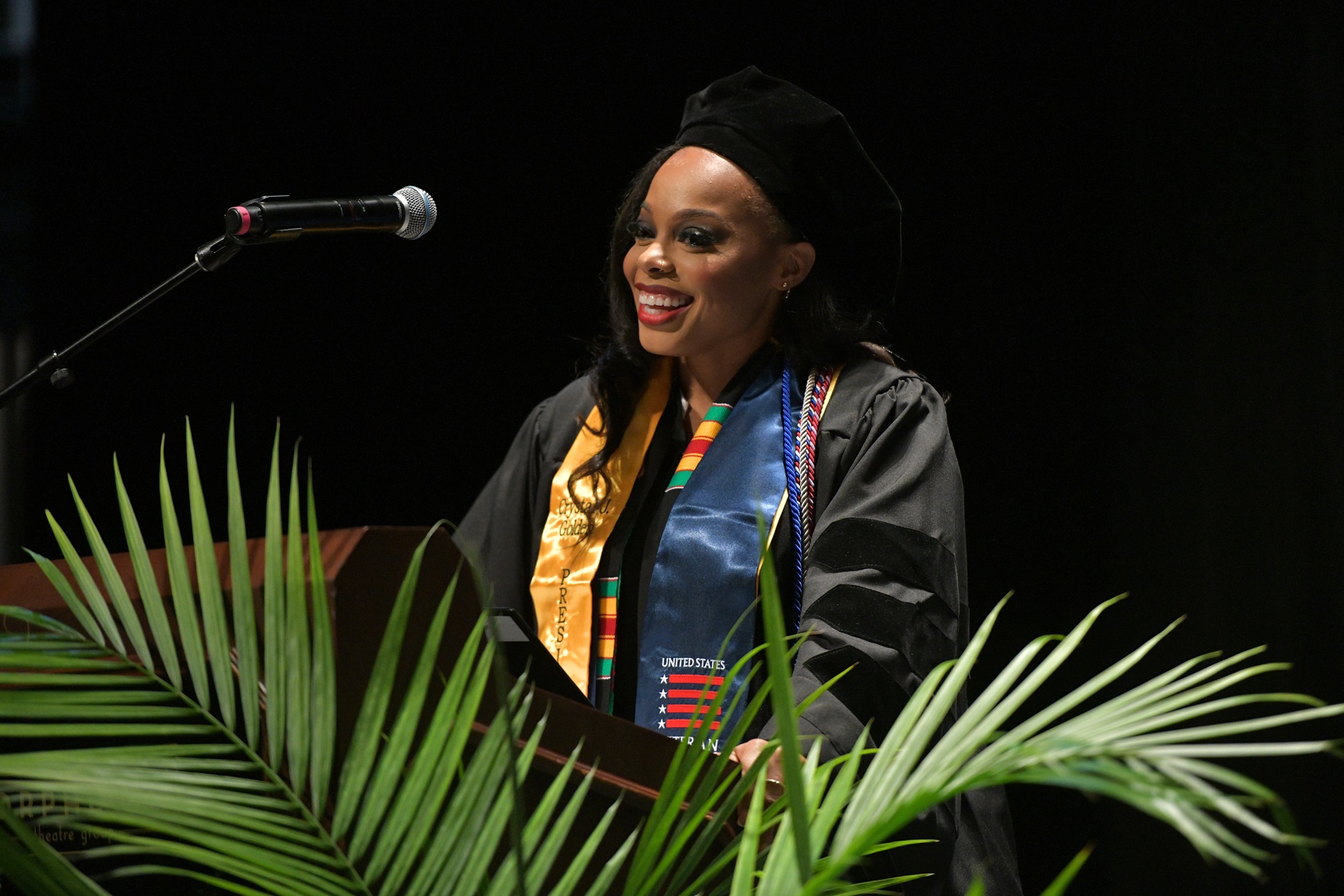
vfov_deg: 6.9
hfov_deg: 10.3
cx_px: 672
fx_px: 7466
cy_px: 448
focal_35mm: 200
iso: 3200
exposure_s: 1/800
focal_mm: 200
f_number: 2.8
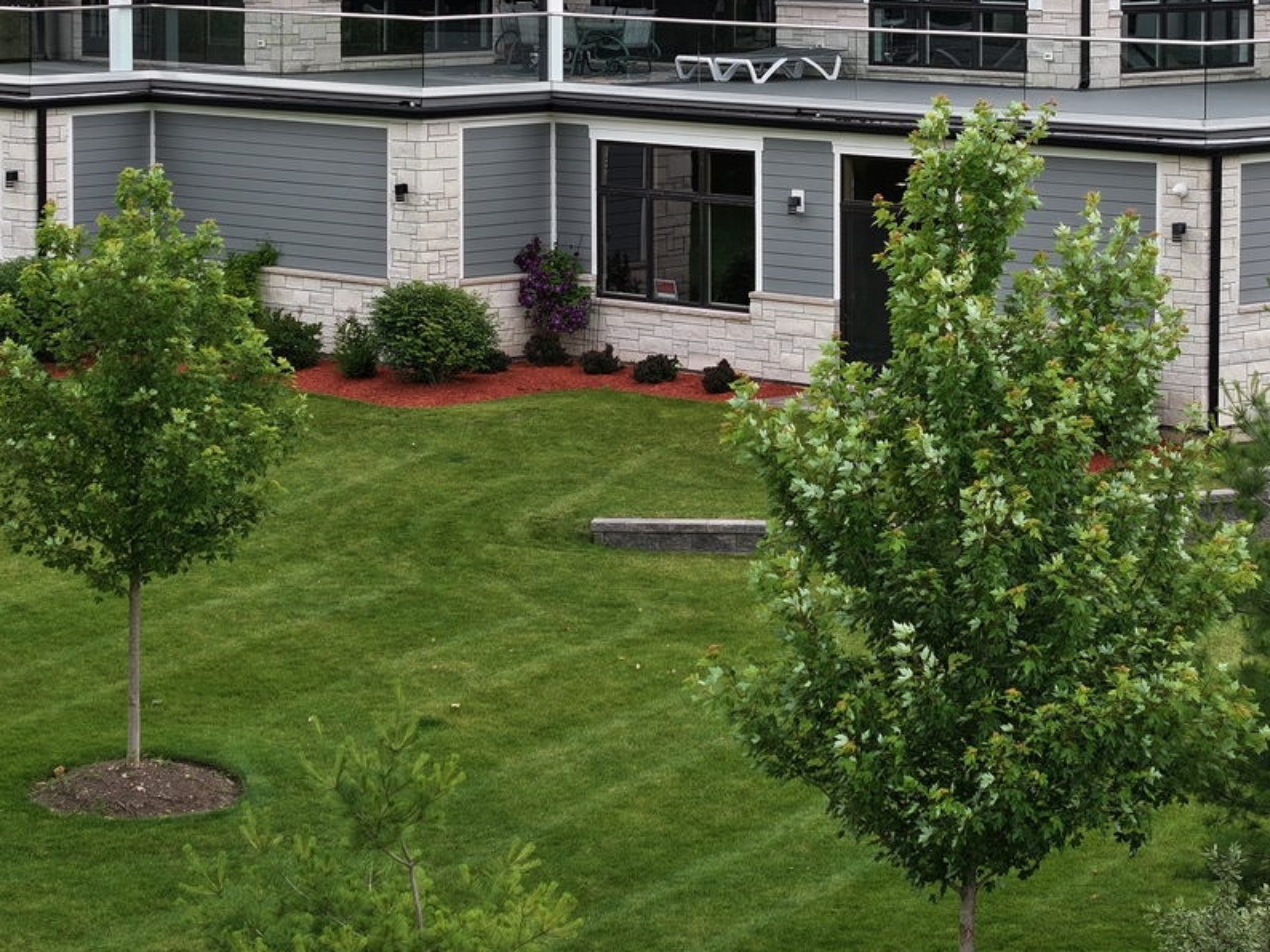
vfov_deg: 11.6
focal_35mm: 127
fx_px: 4658
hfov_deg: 15.5
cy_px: 141
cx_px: 768
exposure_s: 1/240
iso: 140
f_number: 2.8
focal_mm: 19.35
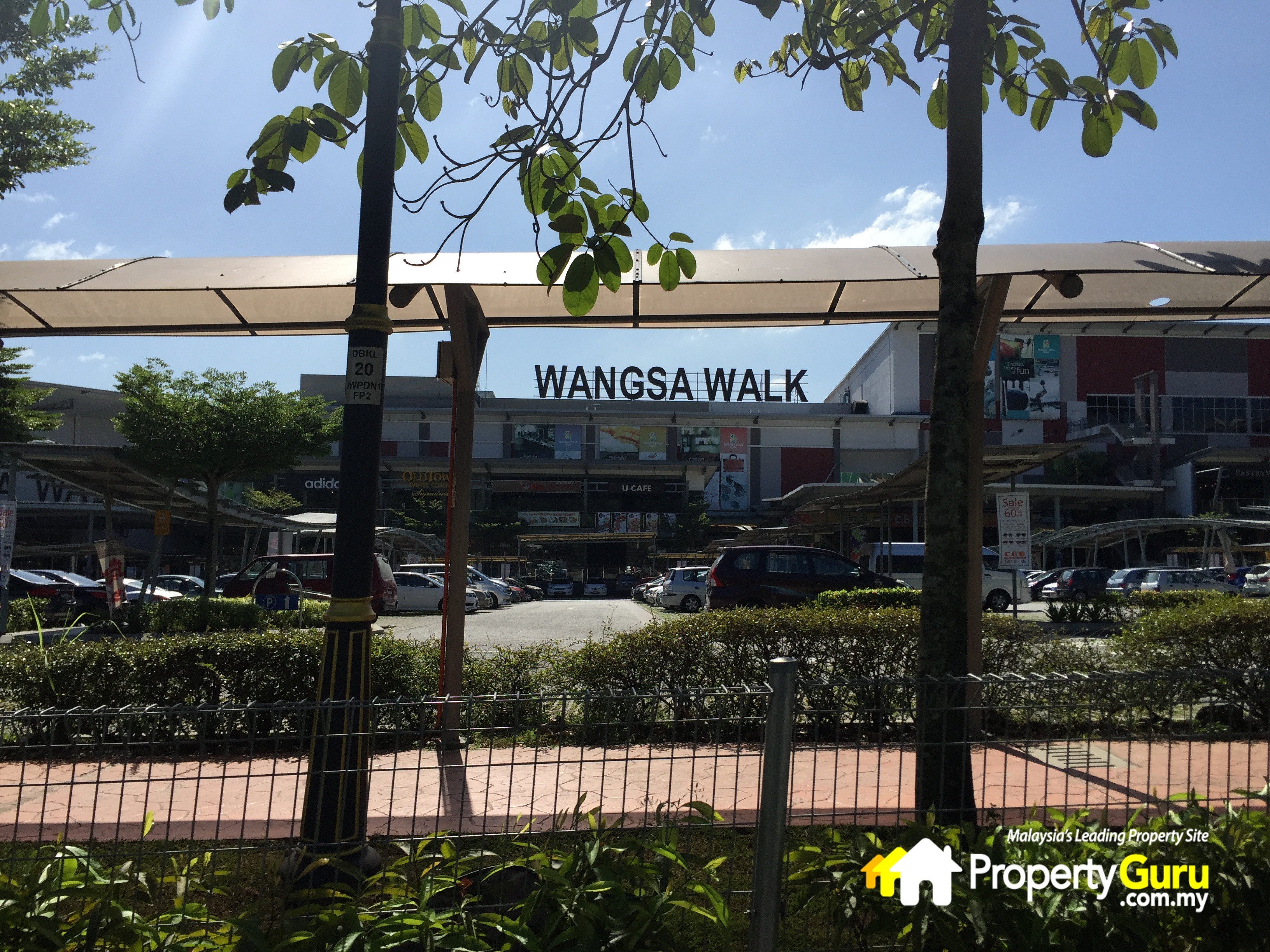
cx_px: 635
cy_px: 476
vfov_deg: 48.2
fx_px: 1064
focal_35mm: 29
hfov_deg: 61.7
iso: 32
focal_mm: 4.15
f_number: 2.2
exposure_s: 1/3300
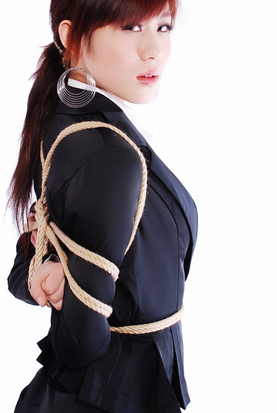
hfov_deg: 19.6
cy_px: 166
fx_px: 802
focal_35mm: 70
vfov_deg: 28.9
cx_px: 101
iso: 100
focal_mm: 35
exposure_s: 1/8
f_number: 10
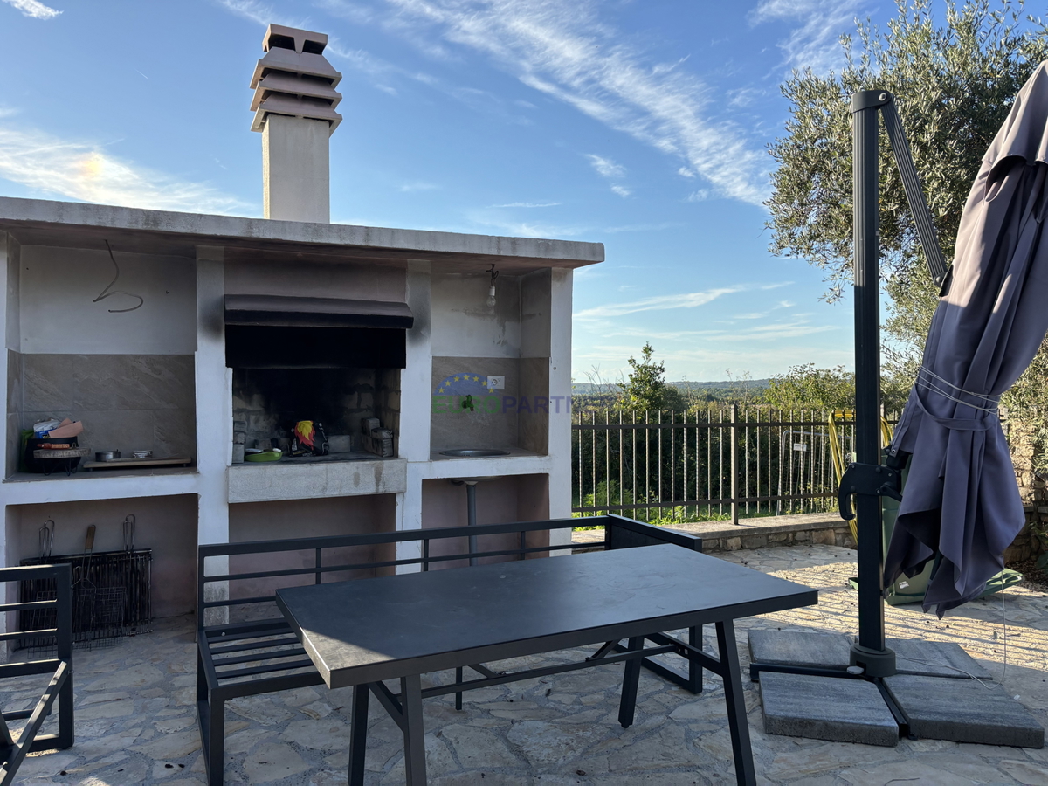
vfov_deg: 53.1
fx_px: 787
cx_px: 524
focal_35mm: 26
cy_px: 393
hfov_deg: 67.3
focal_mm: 5.96
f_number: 1.6
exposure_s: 1/1783
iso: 50
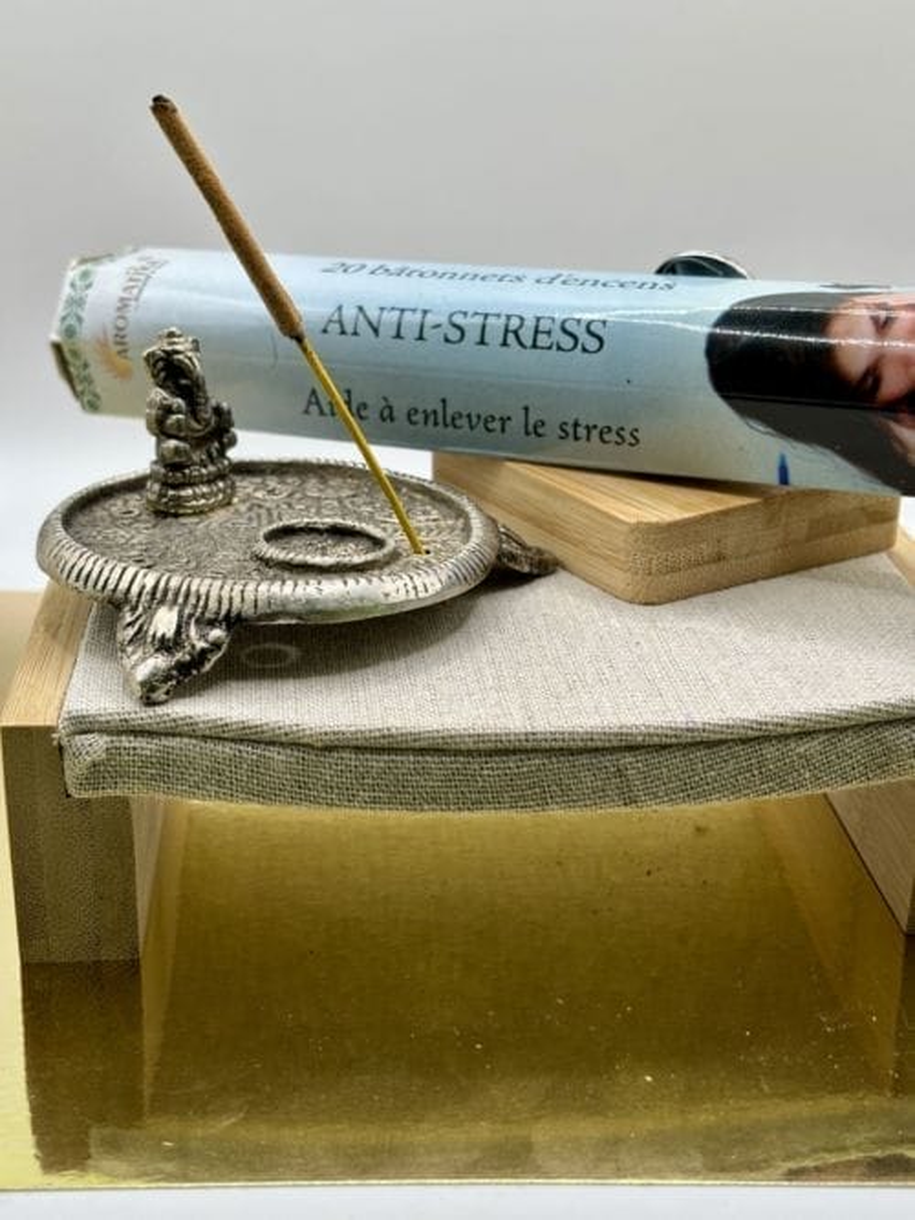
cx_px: 458
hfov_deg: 28.0
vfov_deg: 36.8
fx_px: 1833
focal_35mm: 52
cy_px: 610
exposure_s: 1/100
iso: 32
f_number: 1.6
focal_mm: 5.96
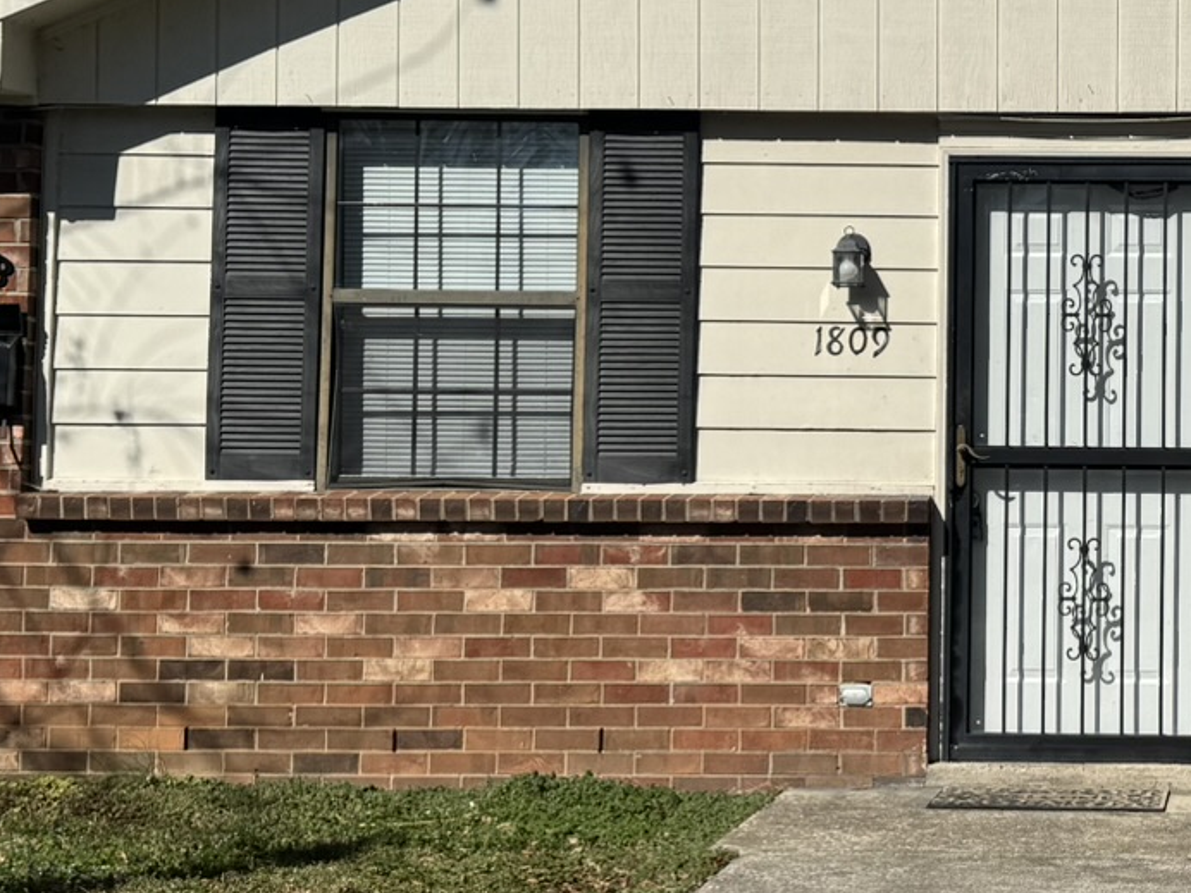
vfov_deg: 20.7
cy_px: 384
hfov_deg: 26.1
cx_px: 1157
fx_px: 2443
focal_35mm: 71
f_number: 1.78
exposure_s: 1/10417
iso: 80
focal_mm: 6.76
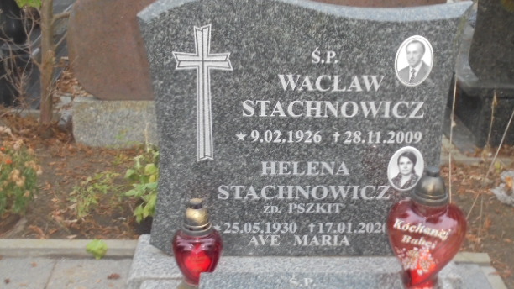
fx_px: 668
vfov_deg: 24.3
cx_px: 268
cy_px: 195
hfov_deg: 42.1
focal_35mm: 49
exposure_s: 1/10
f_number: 4.5
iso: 400
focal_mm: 7.8
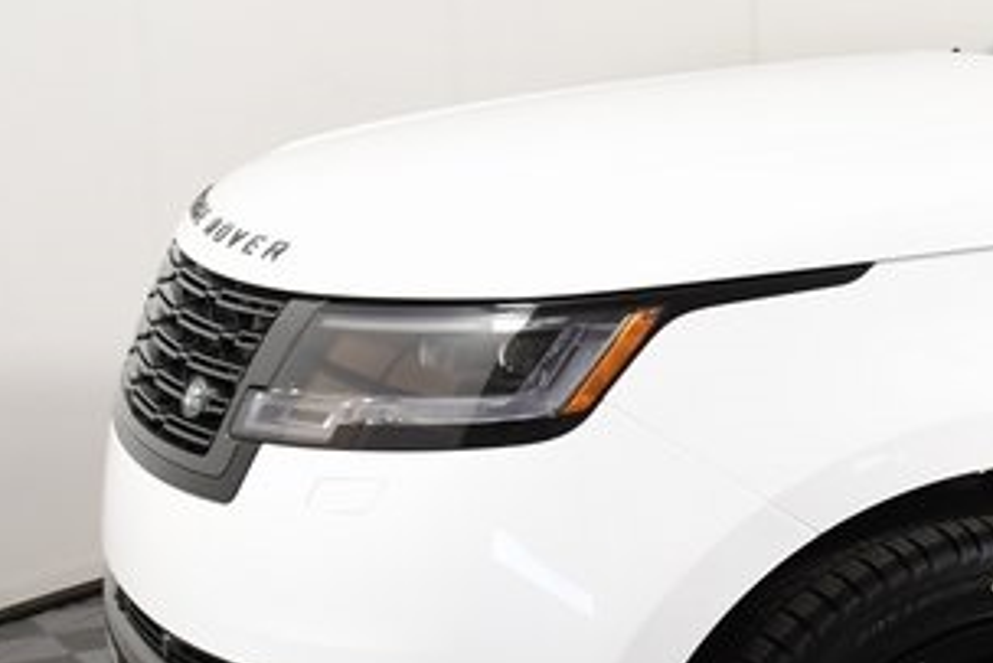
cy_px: 351
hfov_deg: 19.7
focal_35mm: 91
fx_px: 2511
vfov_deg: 15.0
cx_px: 1447
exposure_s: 1/200
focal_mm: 18
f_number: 5.6
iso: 1250
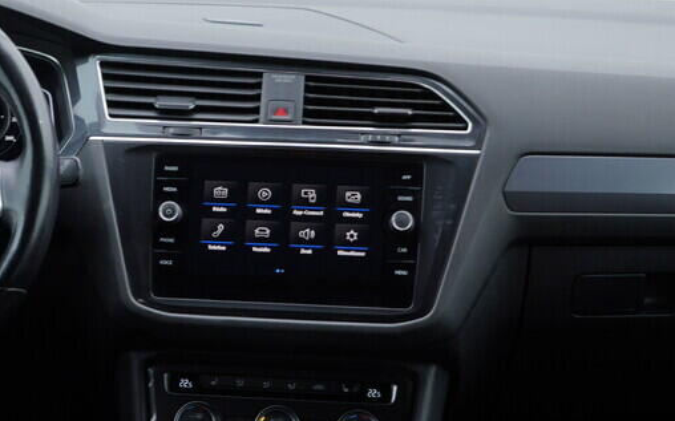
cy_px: 112
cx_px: 252
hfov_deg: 27.8
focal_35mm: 74
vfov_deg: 17.5
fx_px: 1361
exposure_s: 1/50
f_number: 3.2
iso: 125
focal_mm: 24
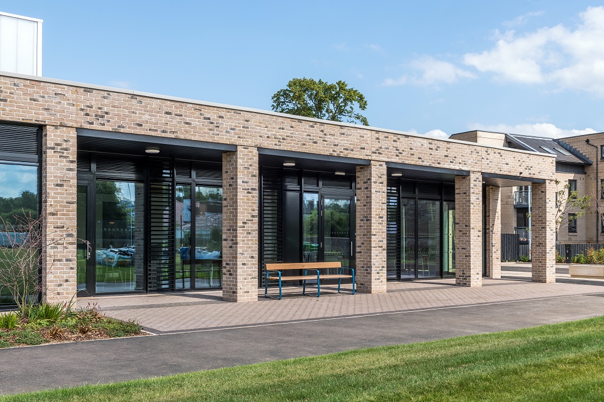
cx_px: 302
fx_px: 704
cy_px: 201
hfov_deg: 46.4
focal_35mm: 42
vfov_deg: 31.9
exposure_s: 1/125
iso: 110
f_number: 11
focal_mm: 42
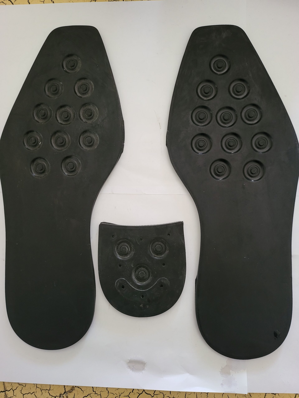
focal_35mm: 24
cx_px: 150
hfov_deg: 56.8
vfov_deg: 71.6
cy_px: 199
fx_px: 276
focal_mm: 5
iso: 400
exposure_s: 1/40
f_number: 1.8
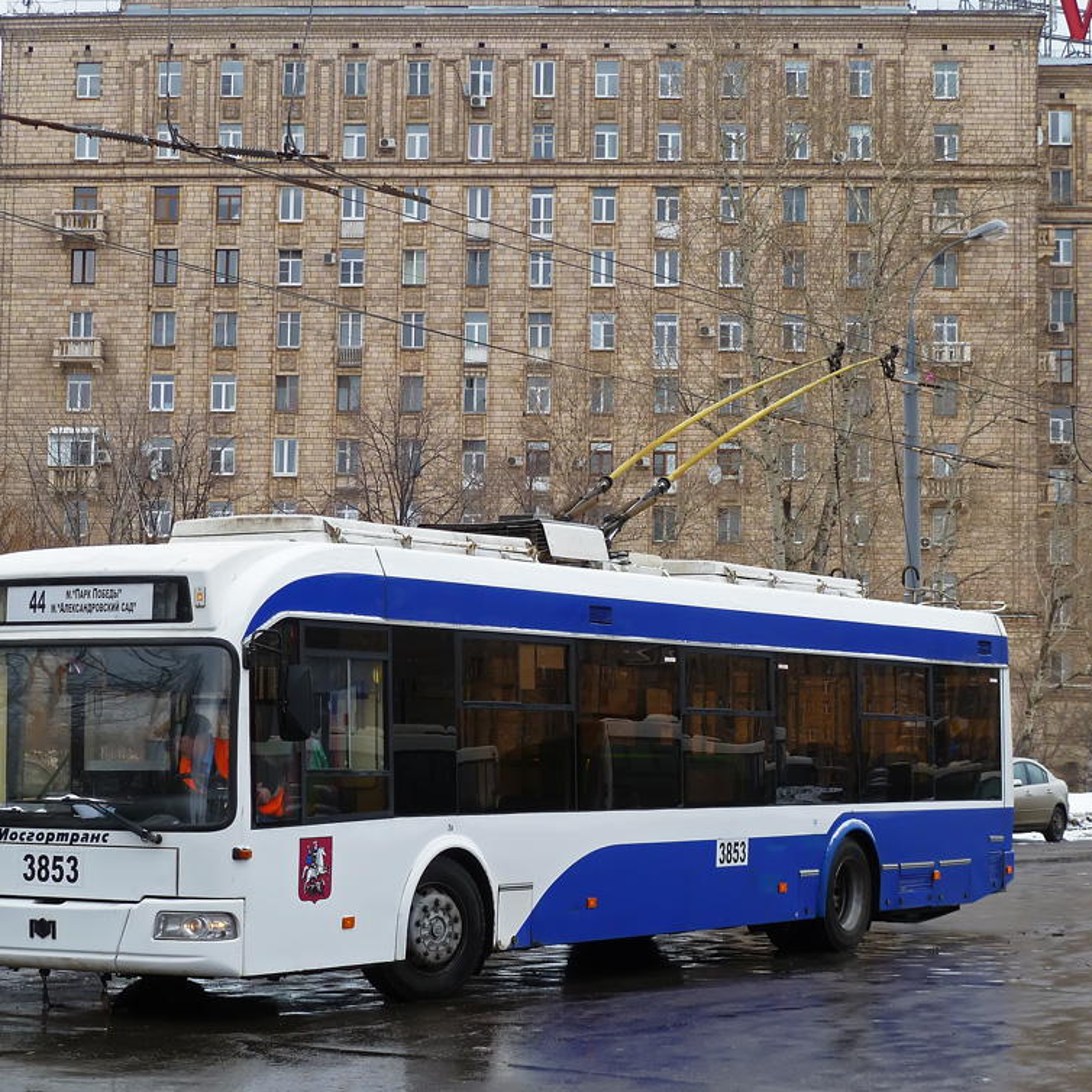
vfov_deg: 23.7
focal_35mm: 73
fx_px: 2605
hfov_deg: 23.6
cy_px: 546
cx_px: 463
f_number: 4.1
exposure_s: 1/200
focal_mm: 10.9
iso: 80
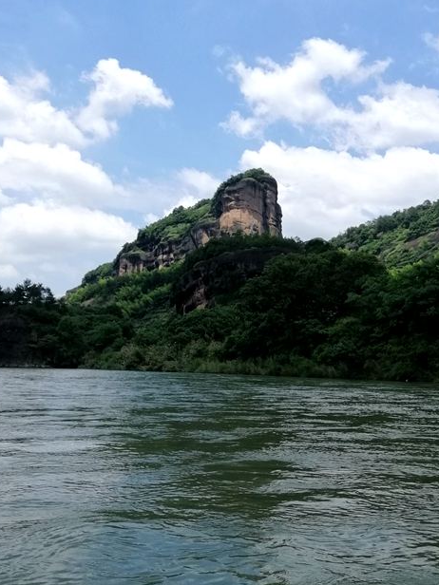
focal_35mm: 38
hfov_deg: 37.6
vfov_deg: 49.0
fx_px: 643
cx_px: 186
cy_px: 291
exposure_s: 1/930
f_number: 2.2
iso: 50
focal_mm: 3.81
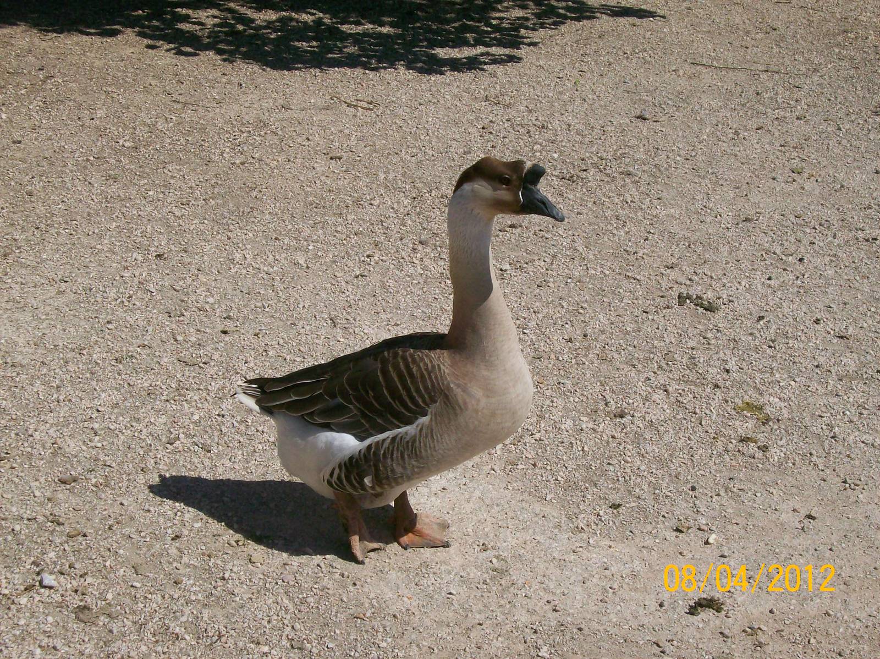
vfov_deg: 21.0
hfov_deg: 27.8
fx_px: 1778
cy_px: 330
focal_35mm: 70
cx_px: 440
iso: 80
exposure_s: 1/887
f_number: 6.7
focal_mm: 11.6
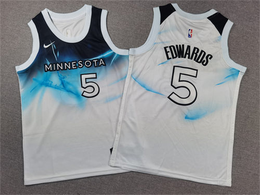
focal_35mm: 27
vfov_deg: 51.4
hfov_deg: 65.3
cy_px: 98
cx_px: 130
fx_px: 203
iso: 160
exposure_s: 1/806
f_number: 1.9
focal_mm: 6.71
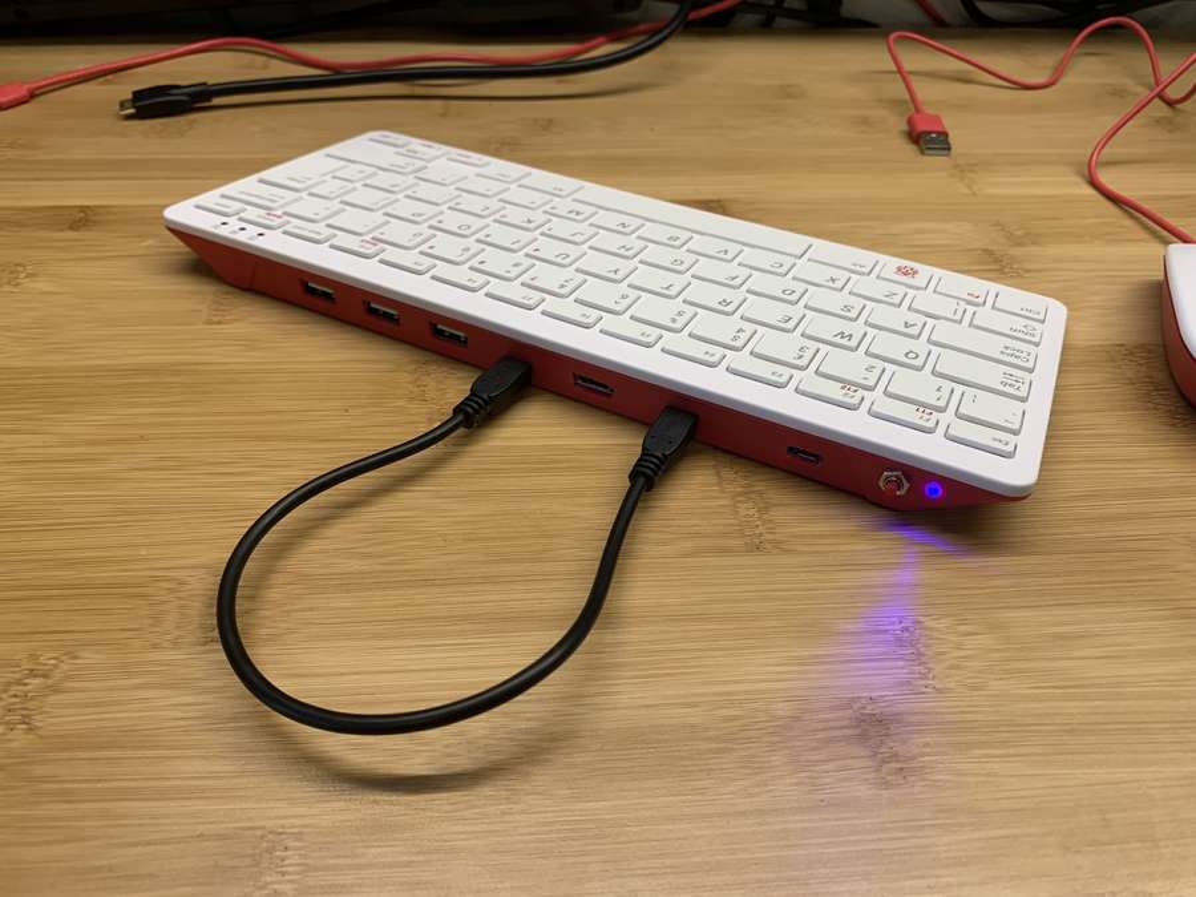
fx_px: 898
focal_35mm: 26
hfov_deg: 67.3
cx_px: 598
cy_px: 448
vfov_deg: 53.1
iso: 50
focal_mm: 4.25
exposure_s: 1/60
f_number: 1.8
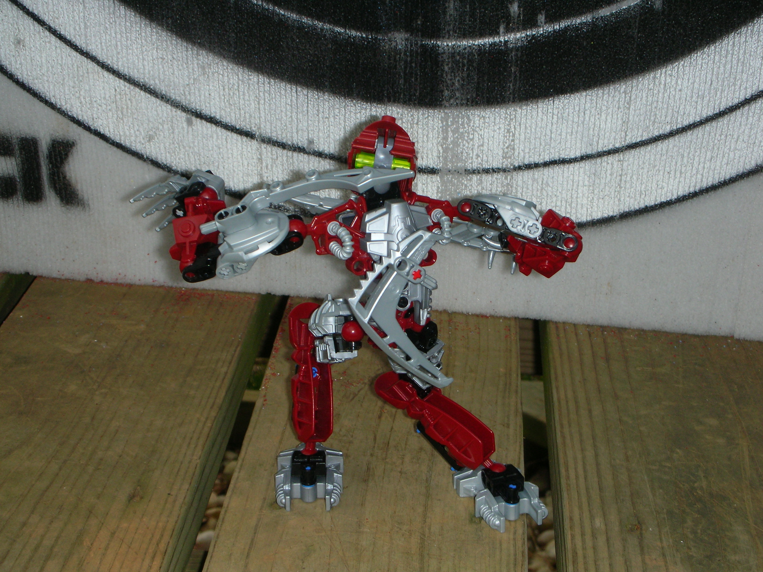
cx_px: 382
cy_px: 286
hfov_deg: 26.7
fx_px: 1609
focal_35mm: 73
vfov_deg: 20.2
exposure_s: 1/120
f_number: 4.4
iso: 50
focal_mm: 12.2
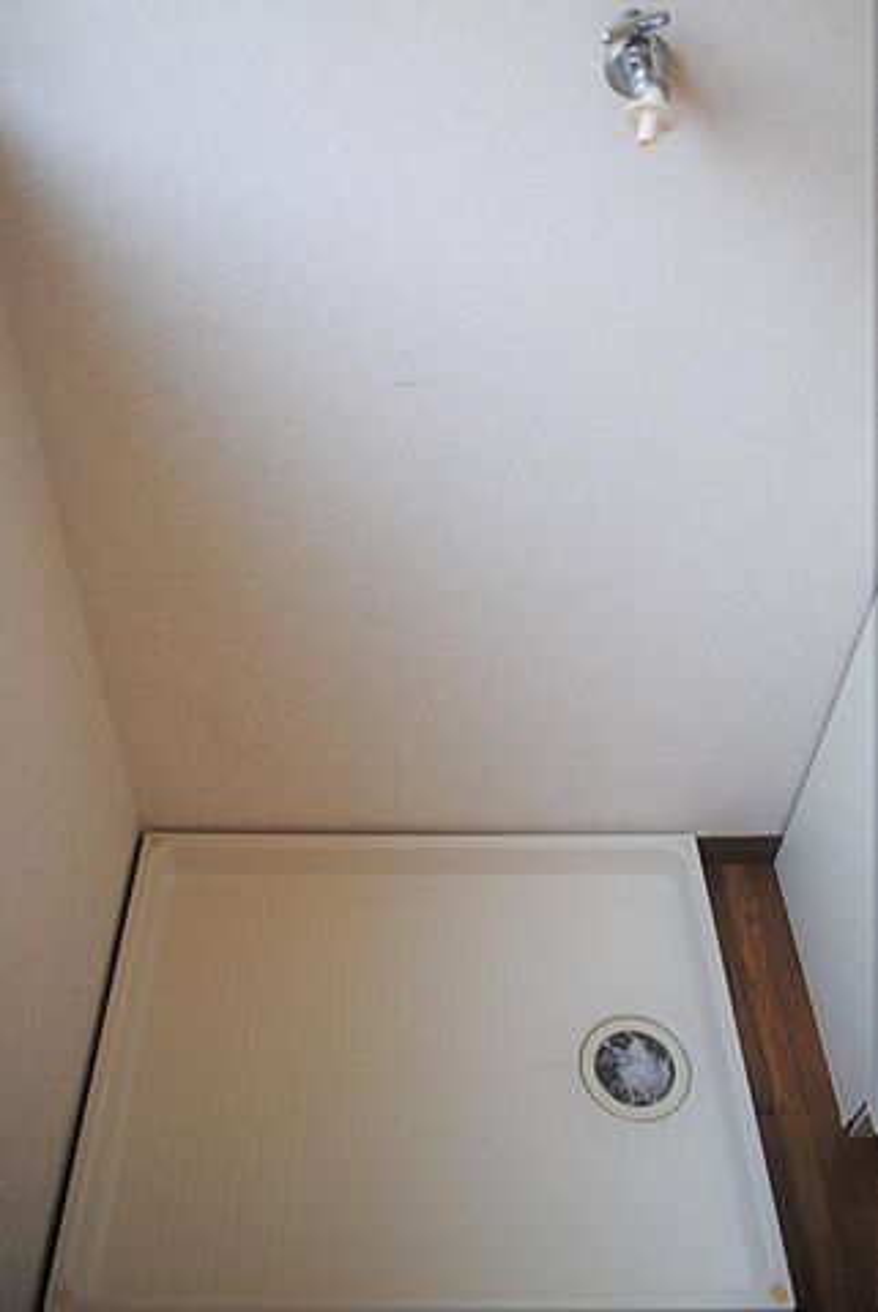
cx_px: 439
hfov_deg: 48.0
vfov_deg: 67.3
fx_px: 986
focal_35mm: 27
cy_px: 656
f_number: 3.5
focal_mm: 18
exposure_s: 1/50
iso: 200
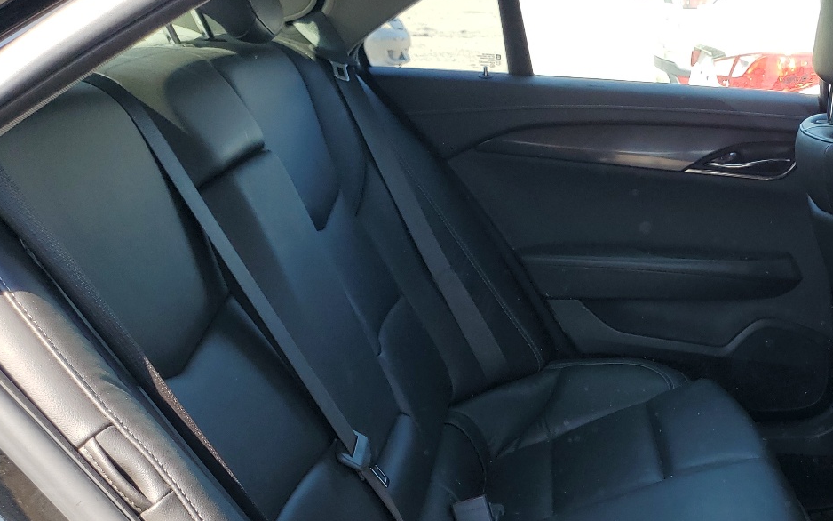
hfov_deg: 40.9
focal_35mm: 47
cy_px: 486
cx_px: 663
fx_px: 1067
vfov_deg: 26.3
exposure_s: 1/370
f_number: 1.5
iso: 50
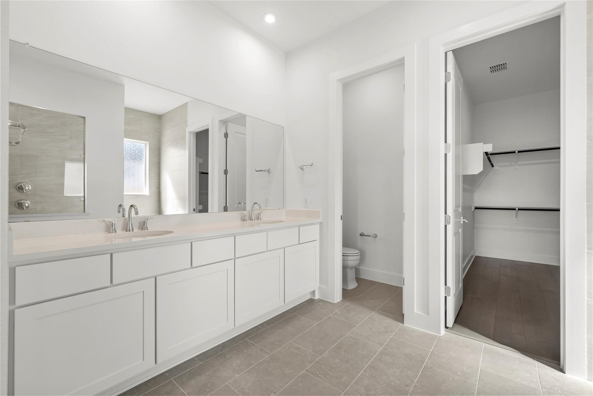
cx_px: 296
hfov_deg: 100.4
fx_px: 247
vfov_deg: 77.4
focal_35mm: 15
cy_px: 198
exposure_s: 1/8
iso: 800
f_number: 11
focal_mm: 15
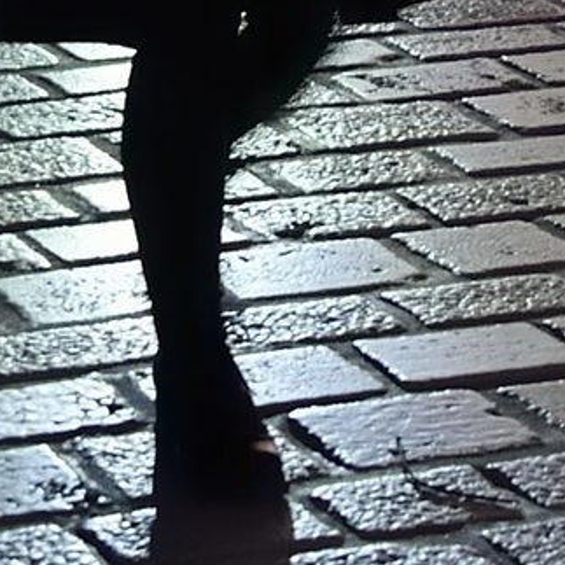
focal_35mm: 215
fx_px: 3970
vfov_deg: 7.1
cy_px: -1249
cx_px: 875
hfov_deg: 8.0
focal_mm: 34
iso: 1600
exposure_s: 1/20
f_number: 6.3
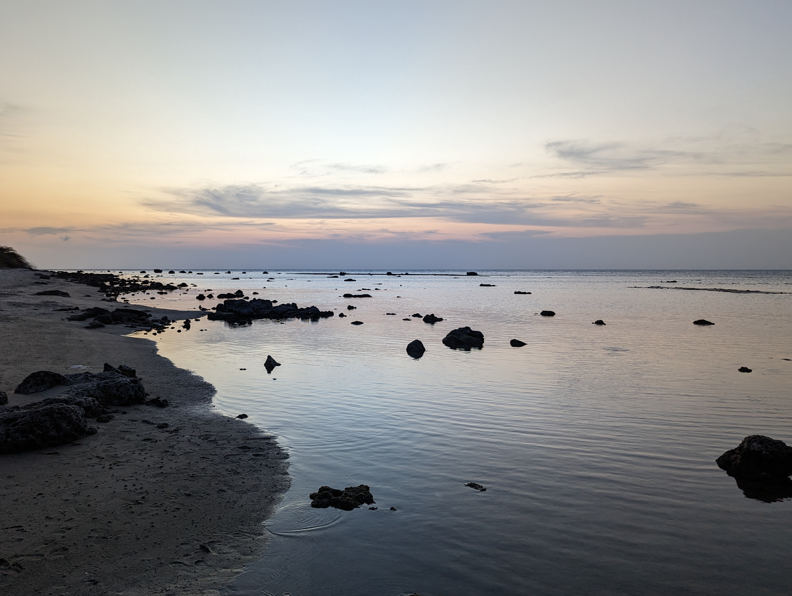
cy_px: 285
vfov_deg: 51.5
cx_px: 364
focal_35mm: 27
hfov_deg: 65.2
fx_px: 619
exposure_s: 1/48.7
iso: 57
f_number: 1.85
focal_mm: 6.81
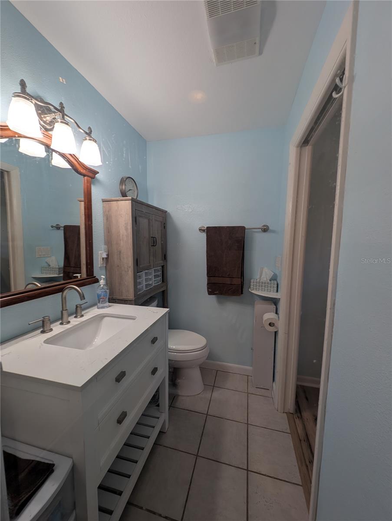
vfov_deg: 110.5
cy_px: 260
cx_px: 196
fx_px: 181
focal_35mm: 12
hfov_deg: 94.6
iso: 30
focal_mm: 2.23
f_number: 1.95
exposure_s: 1/60
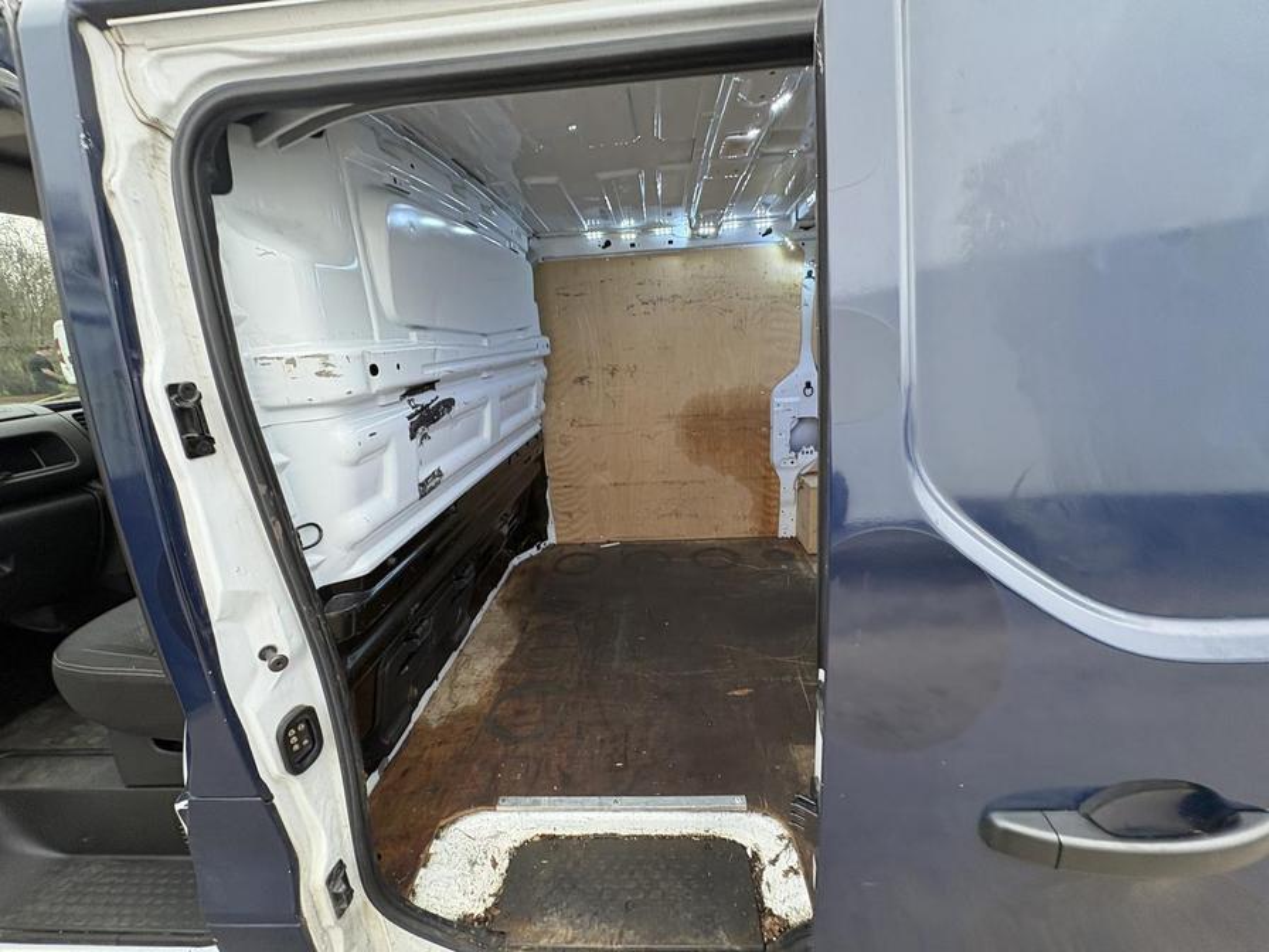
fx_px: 513
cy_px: 476
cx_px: 634
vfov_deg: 85.7
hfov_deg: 102.1
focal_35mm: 14
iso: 160
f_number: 2.2
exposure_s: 1/99
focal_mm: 2.22
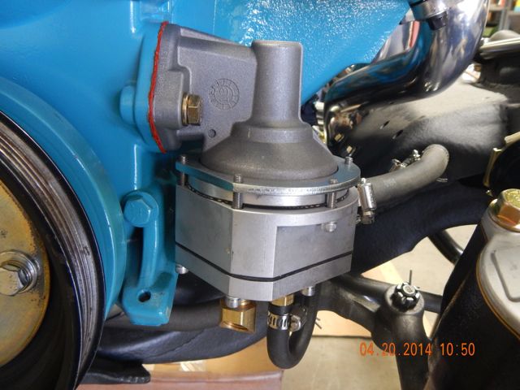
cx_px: 260
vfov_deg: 42.9
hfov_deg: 55.4
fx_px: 496
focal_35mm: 33
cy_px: 195
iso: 400
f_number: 3.9
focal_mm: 5.9
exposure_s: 1/8
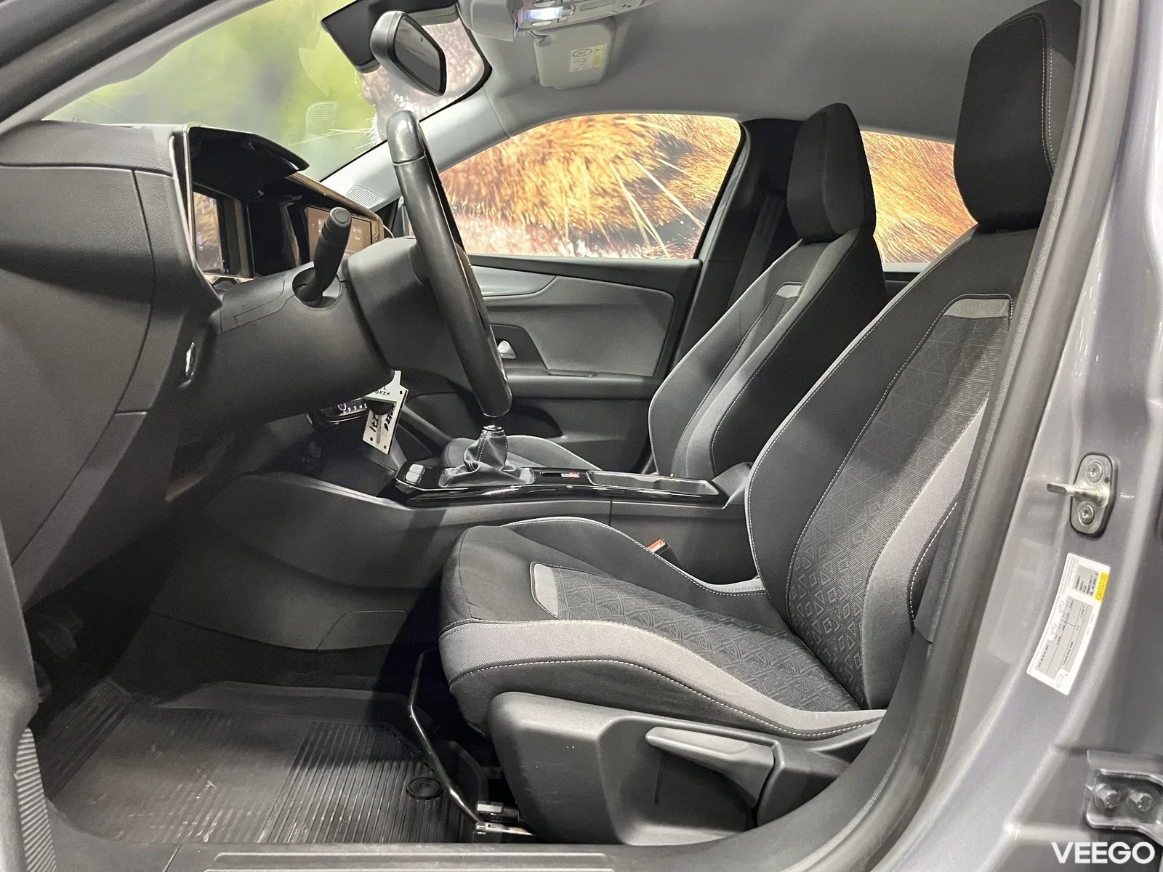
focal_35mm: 26
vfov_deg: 53.1
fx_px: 874
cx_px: 582
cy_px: 436
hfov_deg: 67.3
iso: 640
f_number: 1.6
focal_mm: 5.1
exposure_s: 1/40
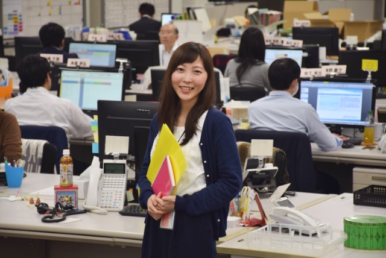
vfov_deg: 9.6
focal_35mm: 142
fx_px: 1529
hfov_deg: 14.4
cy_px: 129
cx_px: 193
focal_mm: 95
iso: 100
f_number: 5.3
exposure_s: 1/13
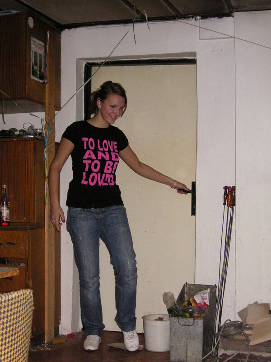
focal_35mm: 53
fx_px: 553
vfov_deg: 36.2
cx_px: 136
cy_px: 181
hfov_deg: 27.5
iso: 160
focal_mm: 8.9
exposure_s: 1/45
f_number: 3.6
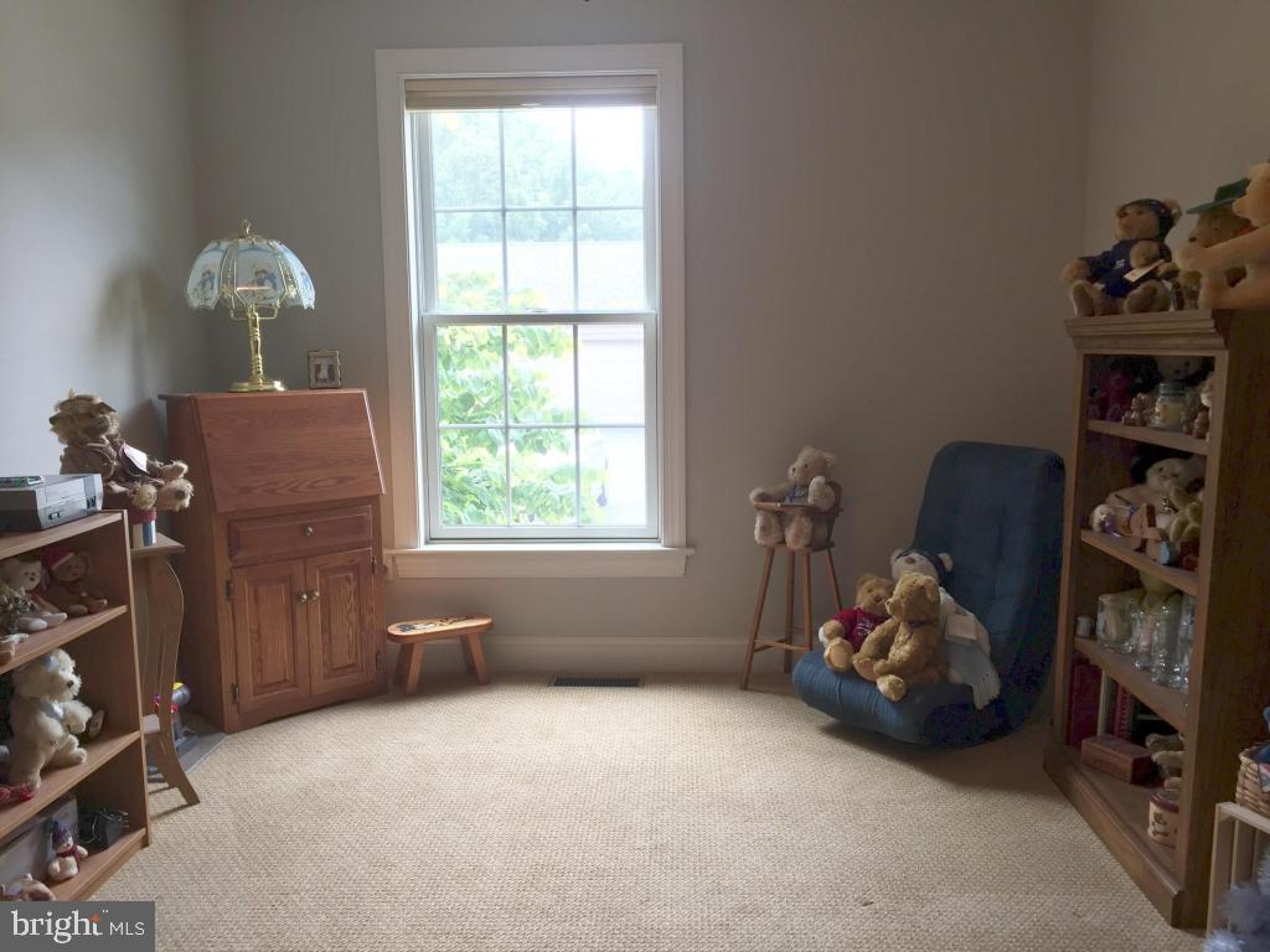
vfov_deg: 48.2
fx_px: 1064
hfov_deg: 61.7
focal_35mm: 29
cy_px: 476
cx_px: 635
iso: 32
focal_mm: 4.15
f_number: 2.2
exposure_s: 1/40
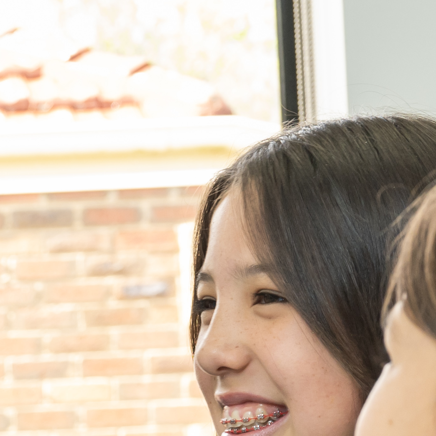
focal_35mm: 192
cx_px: -209
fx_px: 2736
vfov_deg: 9.0
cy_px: 499
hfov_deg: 8.9
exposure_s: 1/80
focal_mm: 39
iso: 640
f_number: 5.6
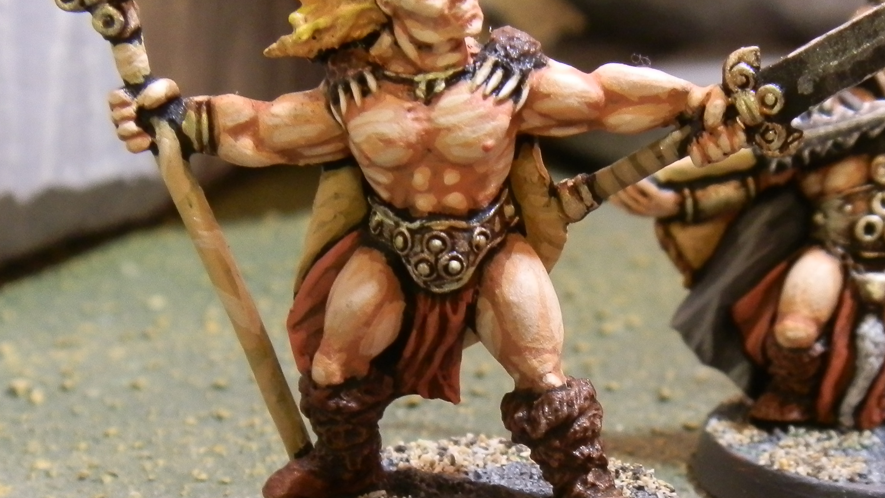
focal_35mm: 57
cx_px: 546
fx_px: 1338
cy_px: 406
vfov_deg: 20.8
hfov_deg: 36.4
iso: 200
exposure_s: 1/10
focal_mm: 5
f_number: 3.1
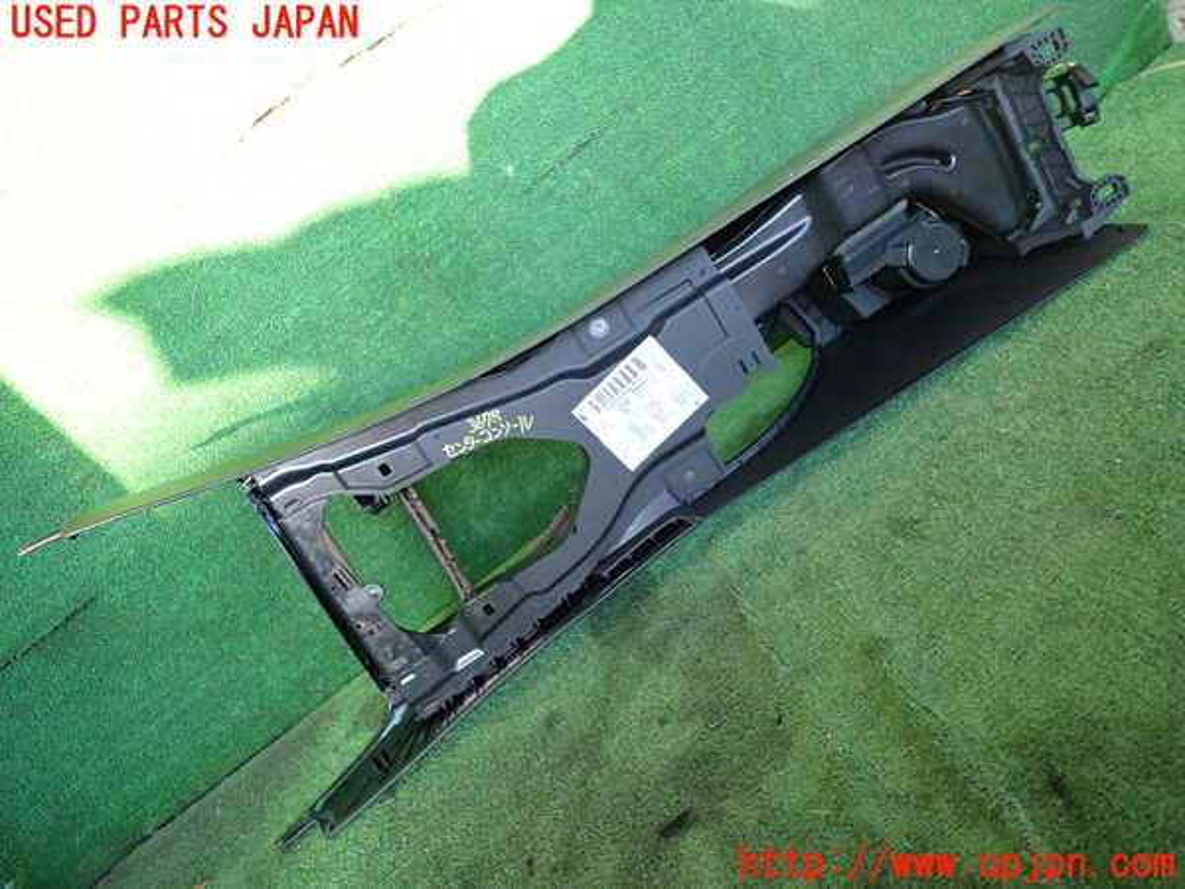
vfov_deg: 54.9
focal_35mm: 25
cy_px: 444
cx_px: 592
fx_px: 856
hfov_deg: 69.4
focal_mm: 4.5
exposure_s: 1/125
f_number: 2
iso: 320
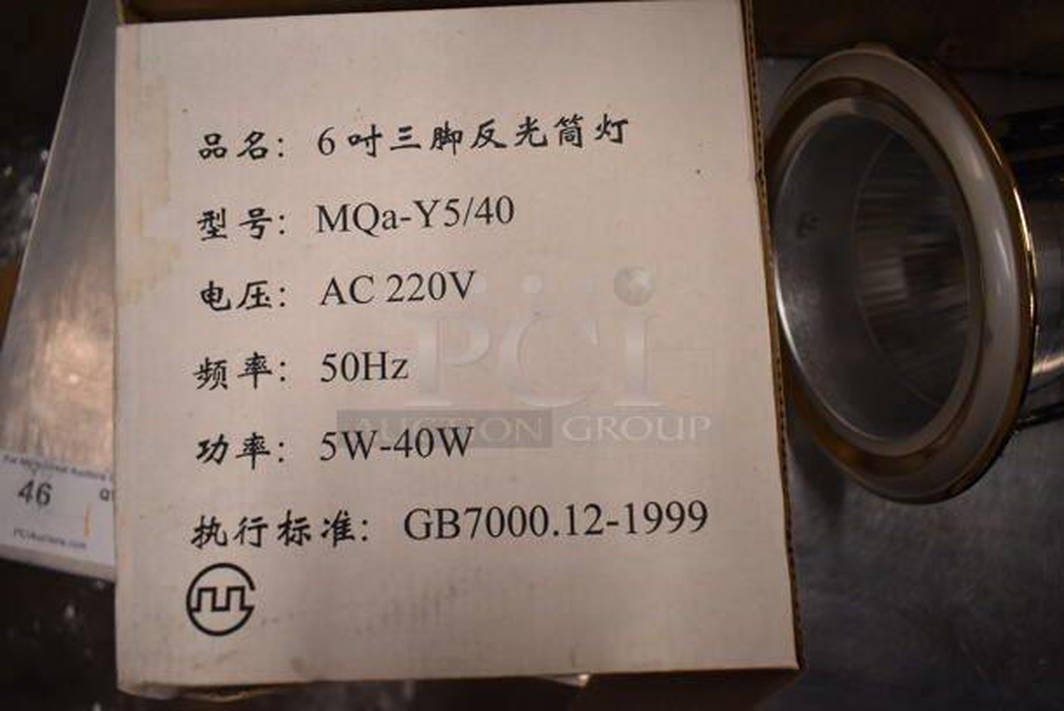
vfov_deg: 48.0
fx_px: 799
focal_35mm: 27
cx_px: 532
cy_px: 356
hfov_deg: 67.3
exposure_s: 1/125
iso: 1000
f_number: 3.5
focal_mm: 18
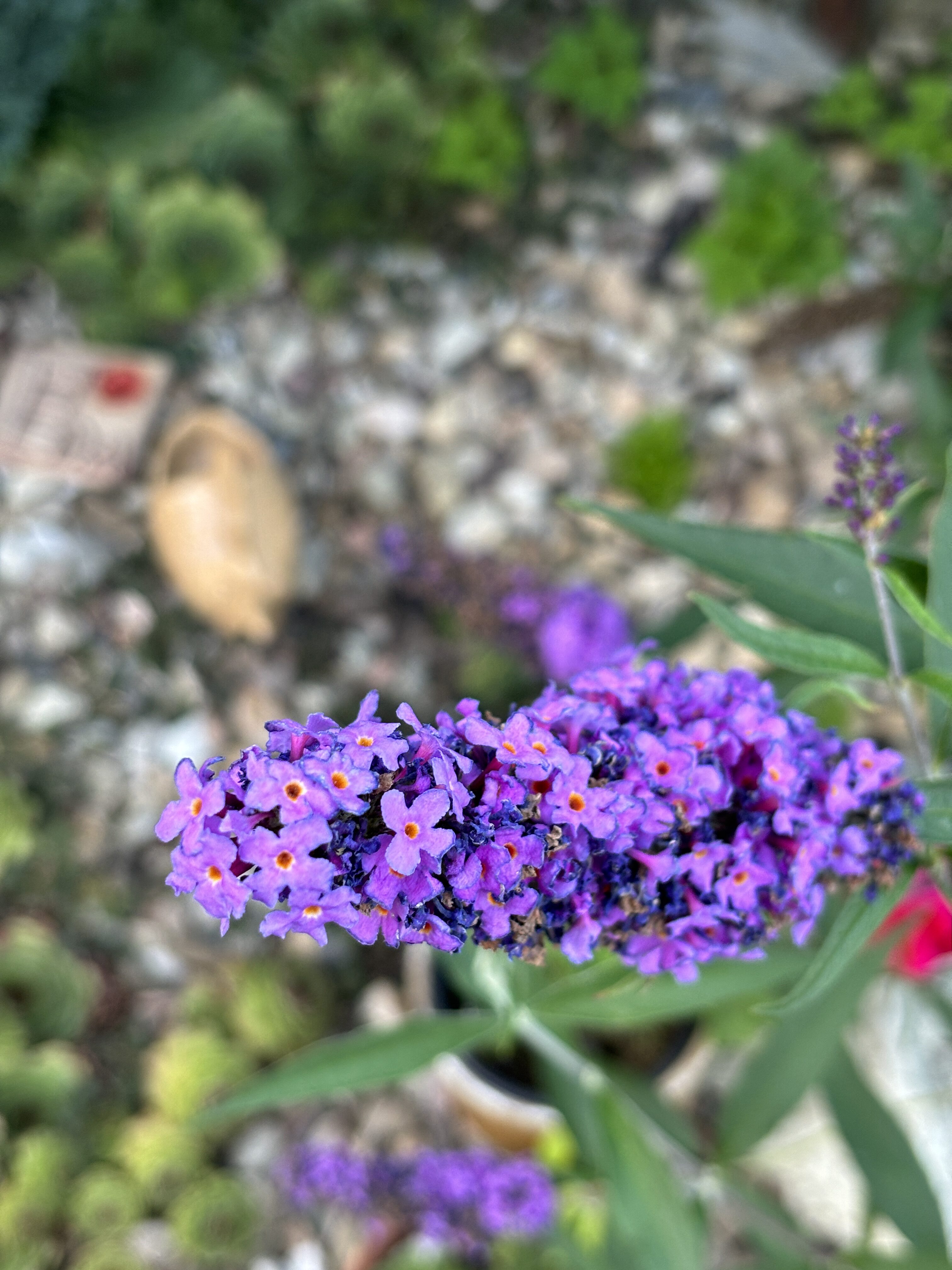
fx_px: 1907
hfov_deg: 28.0
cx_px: 476
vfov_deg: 36.8
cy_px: 635
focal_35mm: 52
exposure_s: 1/60
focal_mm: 5.96
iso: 64
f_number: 1.6
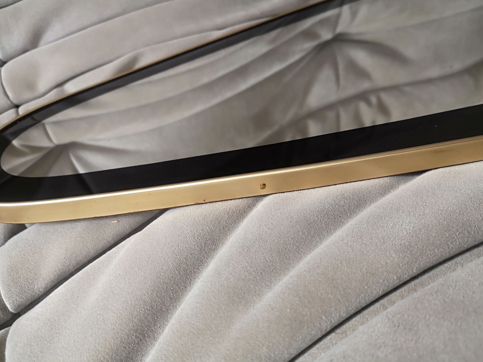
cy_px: 176
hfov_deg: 63.4
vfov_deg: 49.7
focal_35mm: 28
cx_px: 248
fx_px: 391
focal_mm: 3.95
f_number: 1.8
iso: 400
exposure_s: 1/50
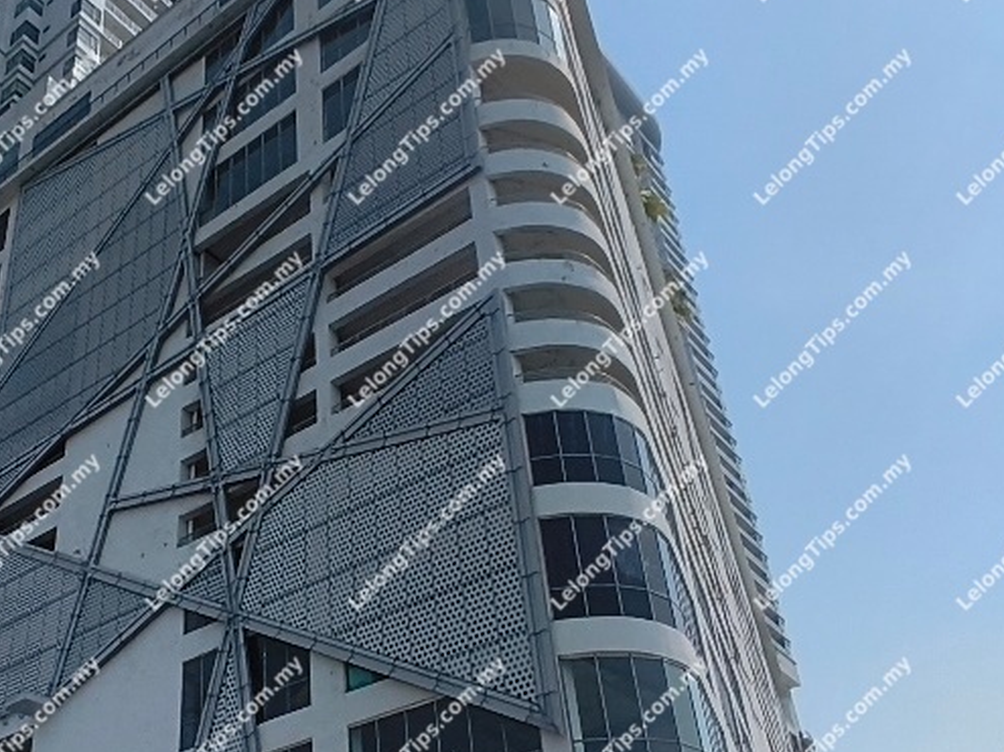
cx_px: 175
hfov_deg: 46.0
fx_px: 1102
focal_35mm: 38
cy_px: 369
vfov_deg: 37.7
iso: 50
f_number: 2.2
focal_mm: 1.65
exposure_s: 1/9804
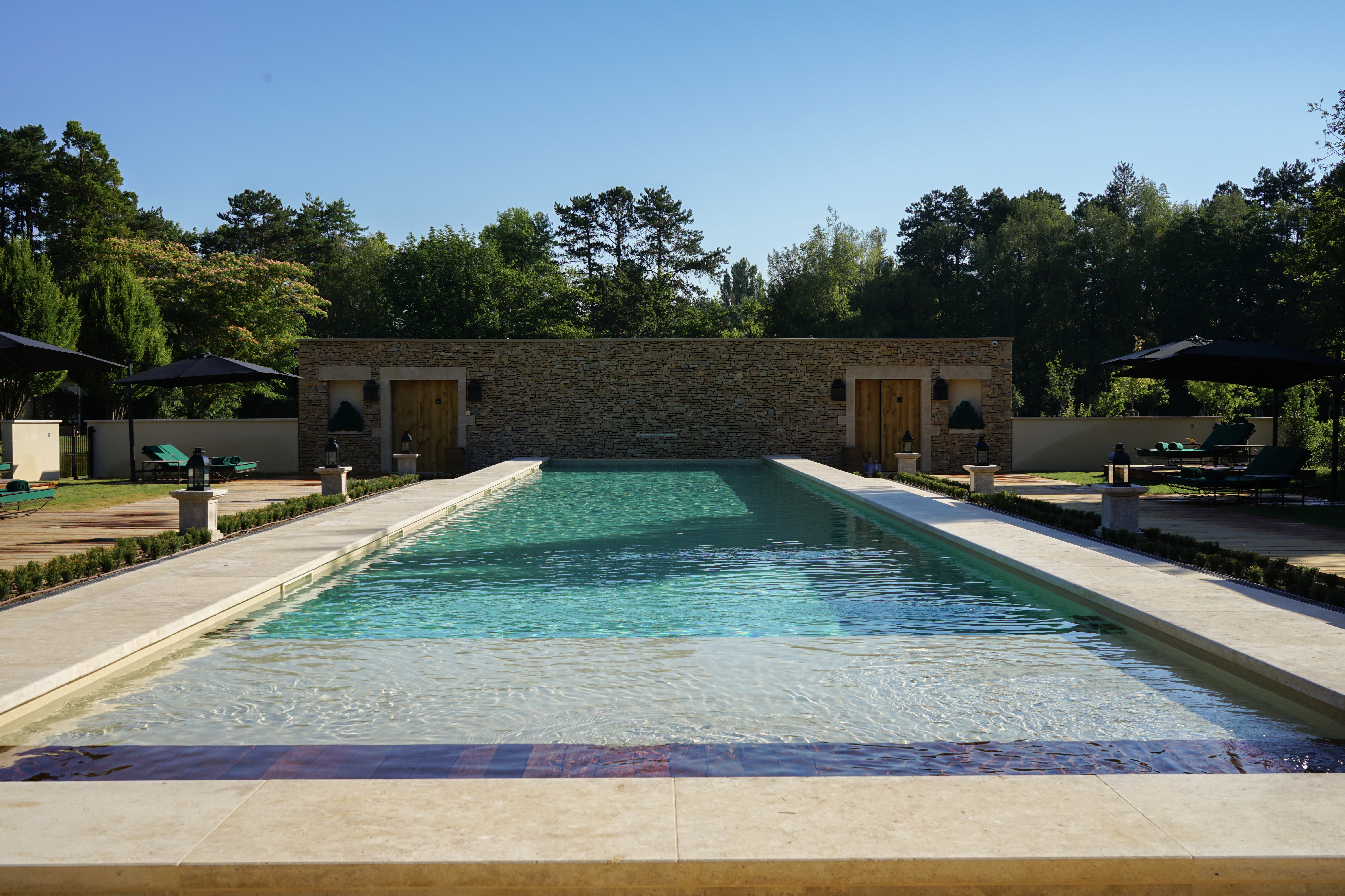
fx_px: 1345
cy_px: 448
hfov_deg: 53.1
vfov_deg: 36.9
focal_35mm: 36
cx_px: 672
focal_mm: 36
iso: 100
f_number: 11
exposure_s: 1/160
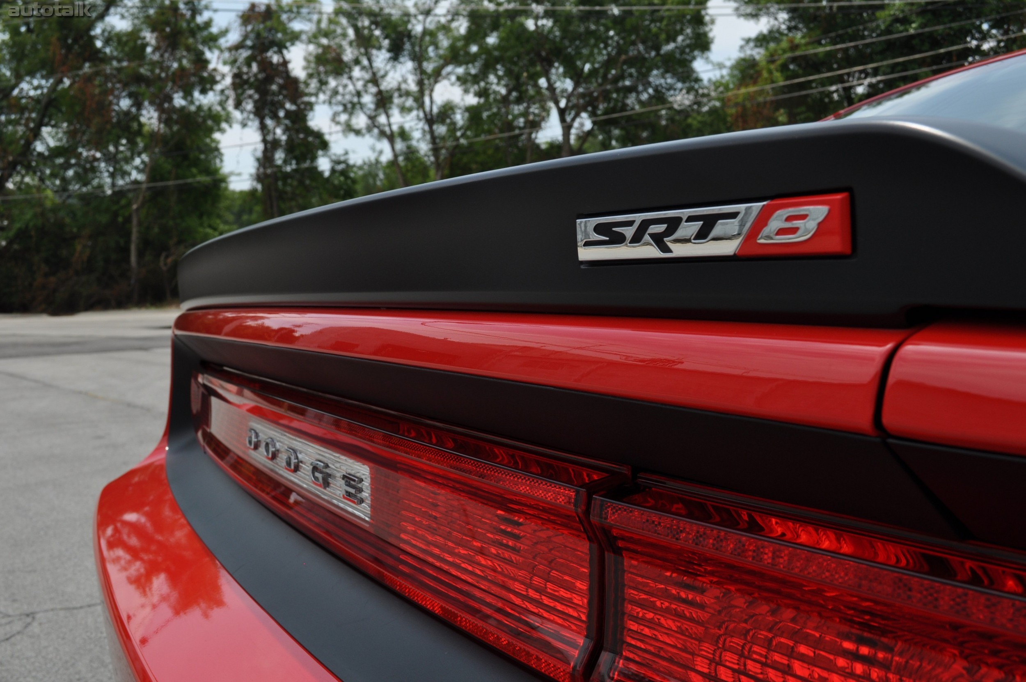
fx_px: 1025
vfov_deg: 36.8
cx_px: 513
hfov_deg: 53.2
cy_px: 341
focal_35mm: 36
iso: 200
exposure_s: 1/400
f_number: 9
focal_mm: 24
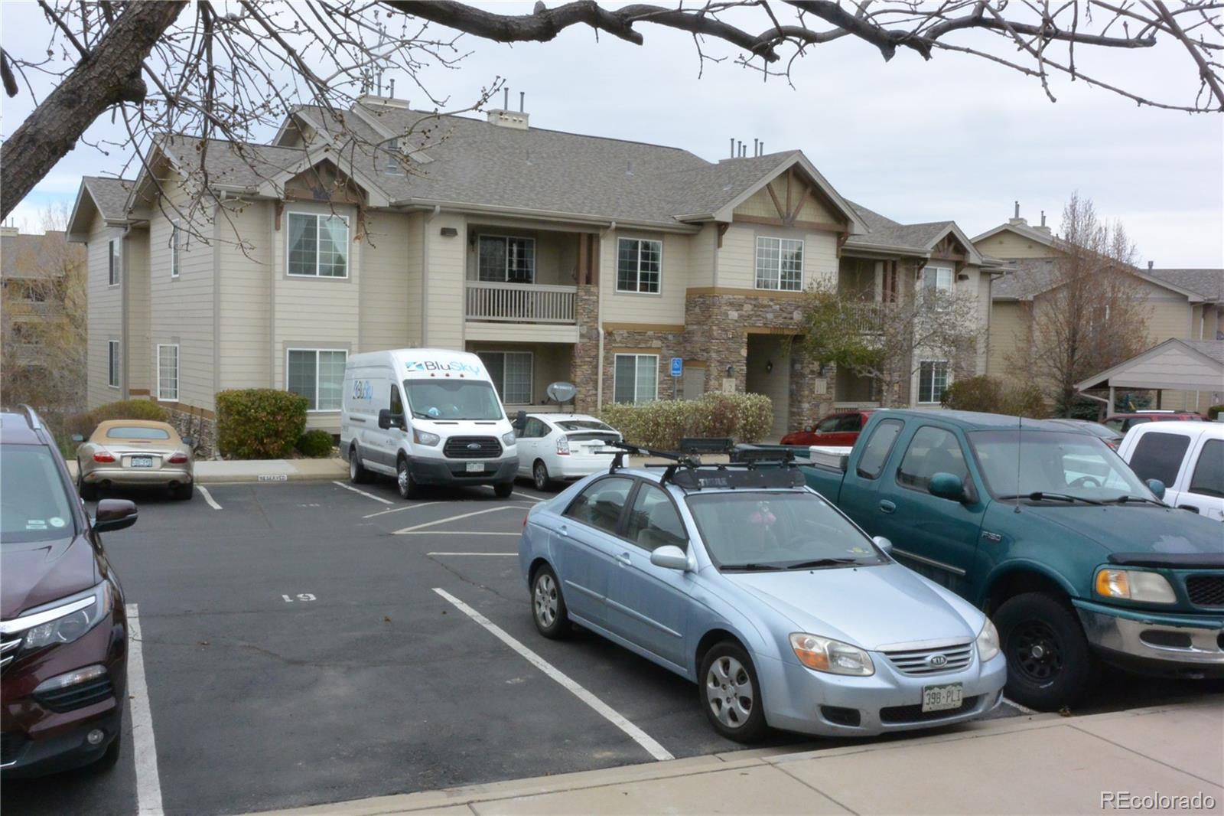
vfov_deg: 40.0
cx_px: 612
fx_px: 1122
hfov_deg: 57.2
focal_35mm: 33
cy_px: 408
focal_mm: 12.5
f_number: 3.8
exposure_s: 1/125
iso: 560
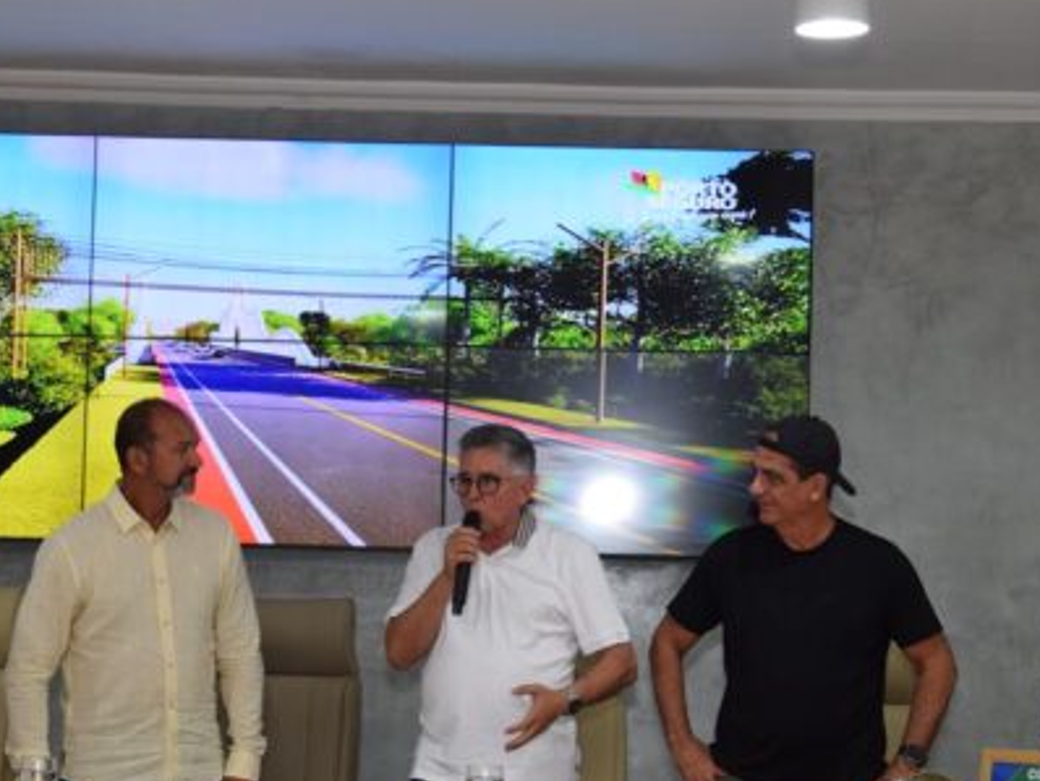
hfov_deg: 22.7
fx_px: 2585
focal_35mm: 86
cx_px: 520
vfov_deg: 17.2
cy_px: 419
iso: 800
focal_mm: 32
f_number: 5
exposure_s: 1/100
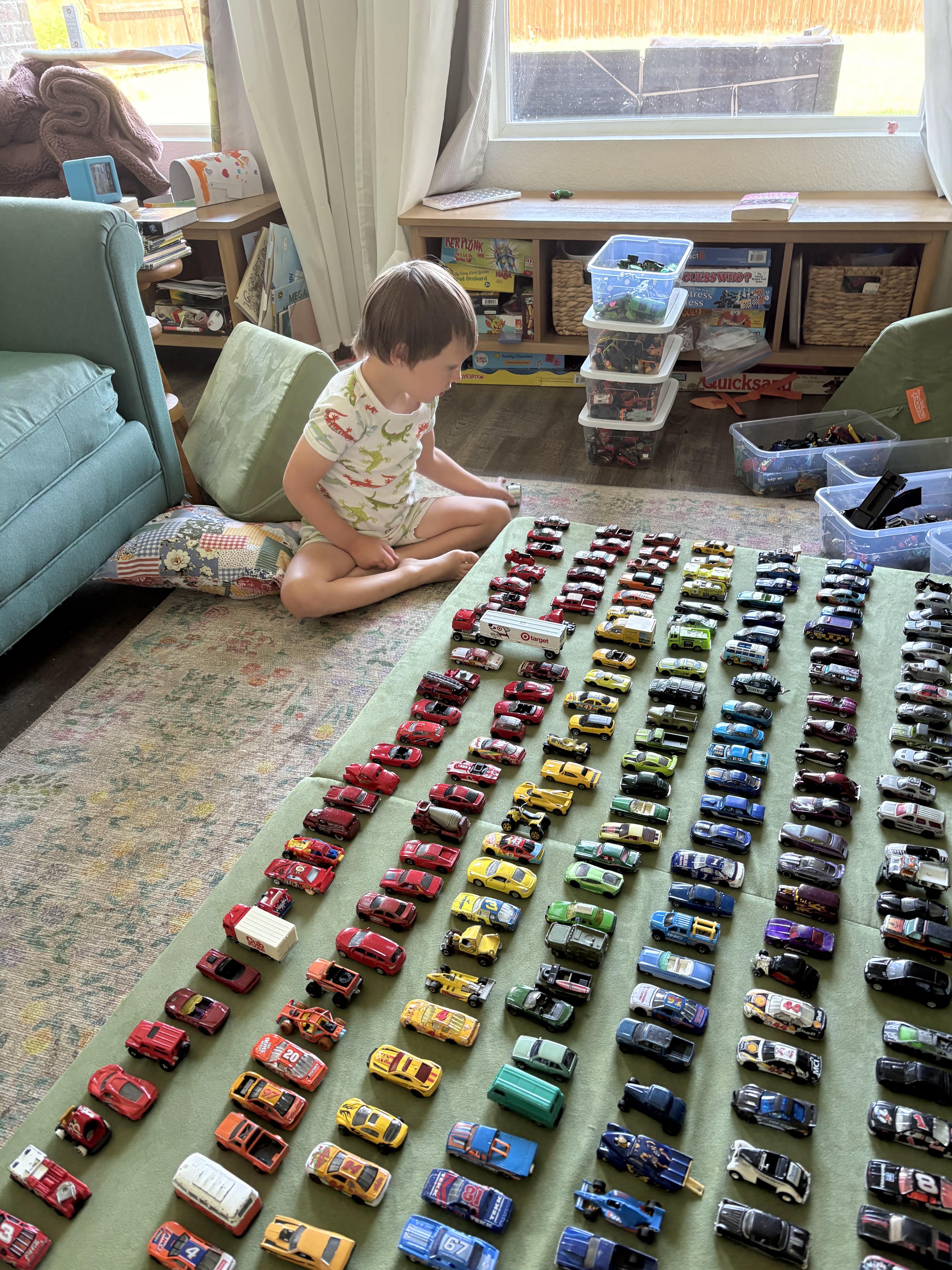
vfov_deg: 67.3
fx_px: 953
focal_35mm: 26
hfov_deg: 53.1
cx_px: 476
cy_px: 635
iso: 200
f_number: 1.6
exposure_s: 1/60
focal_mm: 5.96
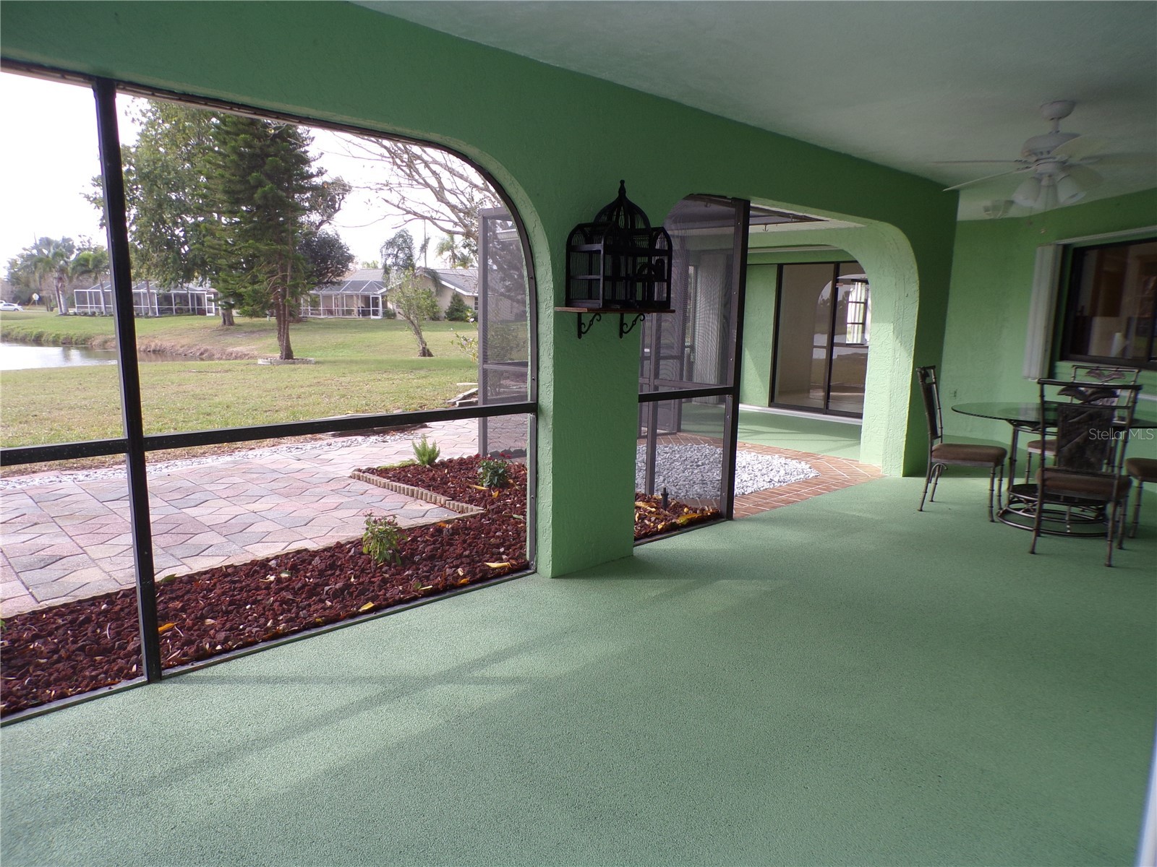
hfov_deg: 71.6
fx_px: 802
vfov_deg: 56.8
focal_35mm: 24
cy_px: 434
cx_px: 578
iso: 80
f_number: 4.3
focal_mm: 4.3
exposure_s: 1/100
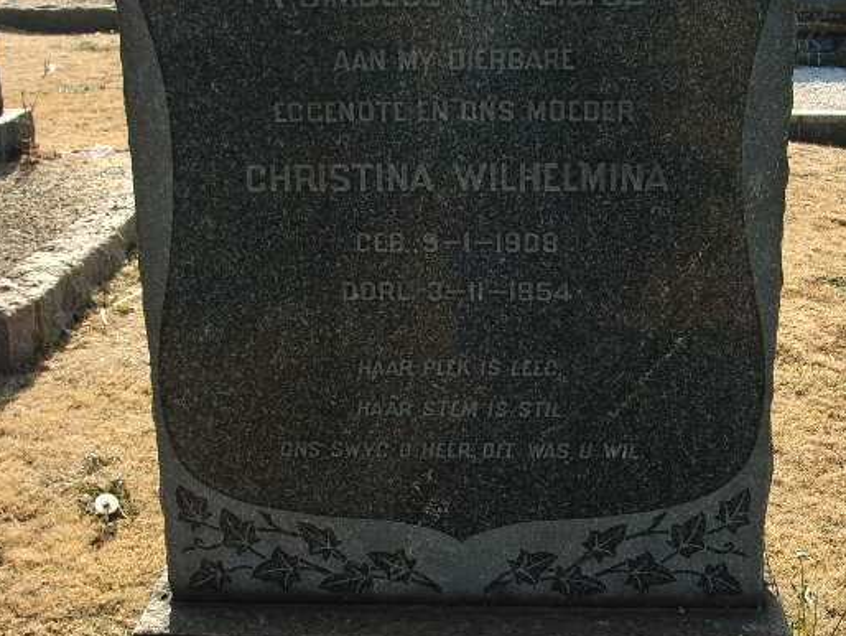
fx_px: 1492
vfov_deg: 24.0
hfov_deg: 31.6
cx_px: 466
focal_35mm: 61
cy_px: 382
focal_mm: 8.2
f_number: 5
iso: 50
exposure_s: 1/100
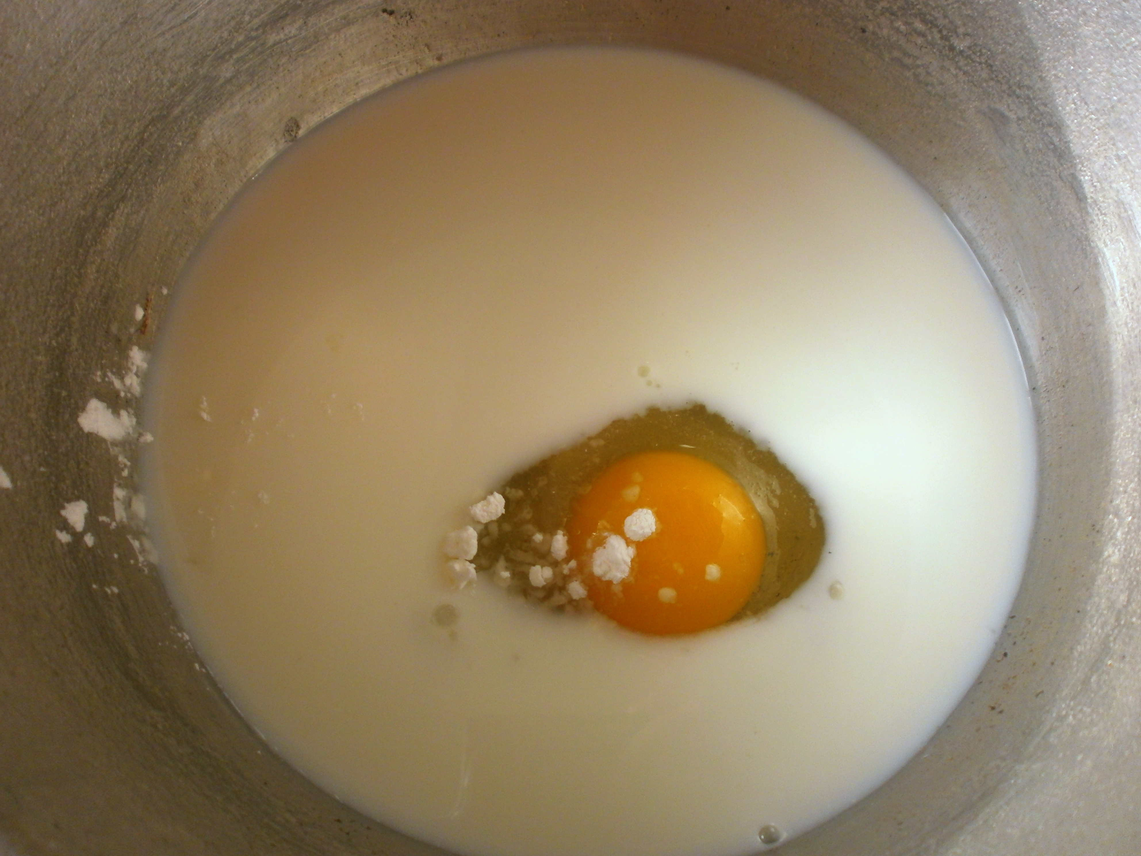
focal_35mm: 27
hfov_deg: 65.3
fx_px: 890
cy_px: 428
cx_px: 570
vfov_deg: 51.4
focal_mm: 4.8
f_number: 2.9
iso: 100
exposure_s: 1/40
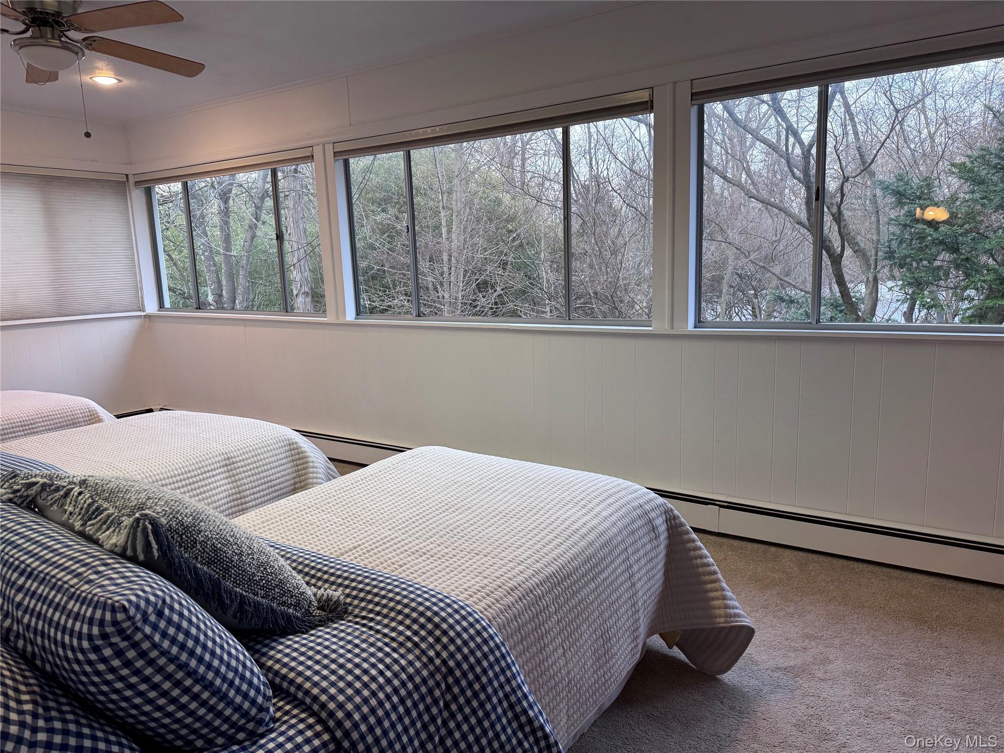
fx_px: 696
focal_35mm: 24
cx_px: 502
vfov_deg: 56.8
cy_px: 376
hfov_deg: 71.6
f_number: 1.78
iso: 125
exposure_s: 1/120
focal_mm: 6.76
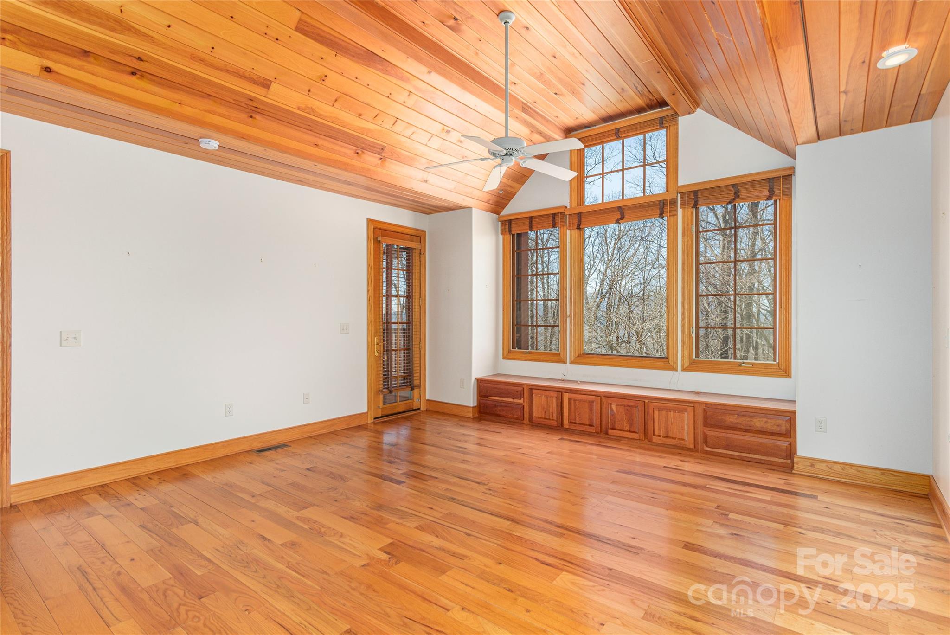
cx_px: 475
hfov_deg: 93.2
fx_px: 449
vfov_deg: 70.5
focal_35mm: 17
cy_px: 318
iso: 320
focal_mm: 17
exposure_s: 1/80
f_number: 7.1
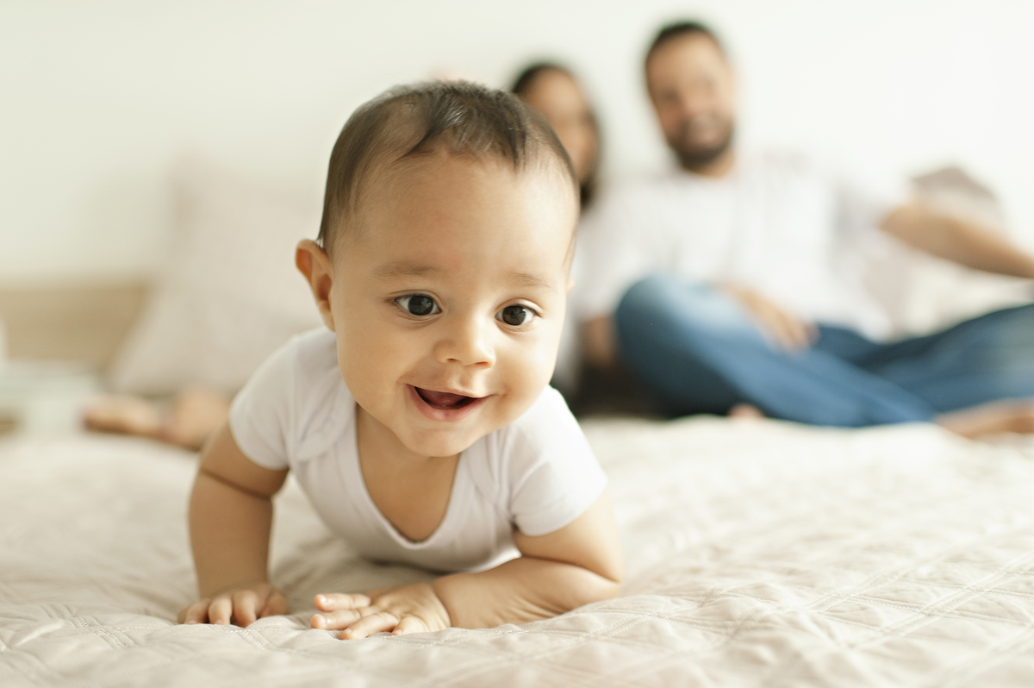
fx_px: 1004
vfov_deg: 37.8
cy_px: 344
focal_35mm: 35
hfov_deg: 54.5
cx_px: 517
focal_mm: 35
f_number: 2
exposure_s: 1/125
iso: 800
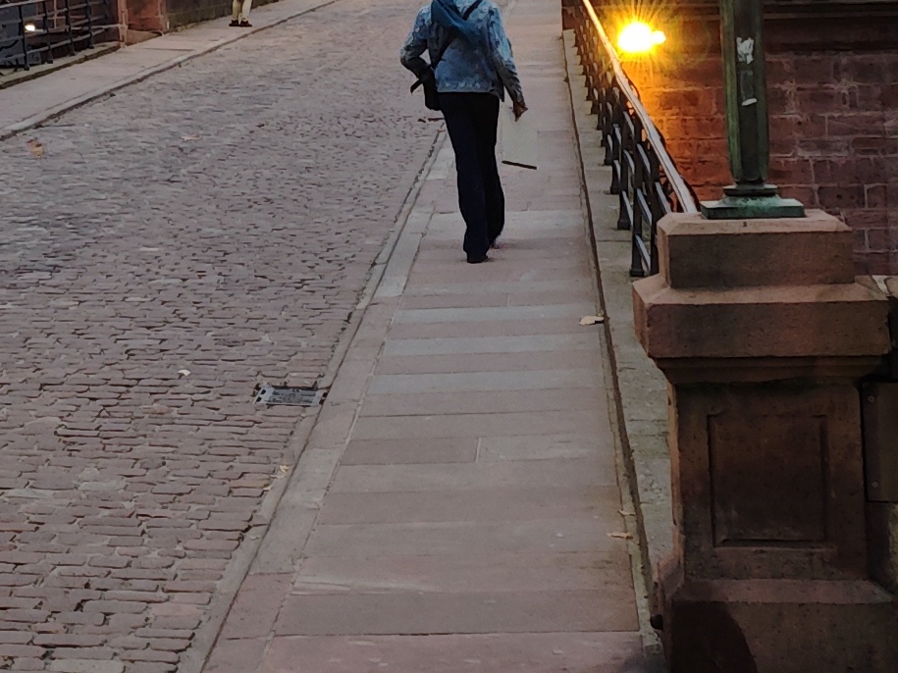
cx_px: -14
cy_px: -27
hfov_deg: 18.5
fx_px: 2672
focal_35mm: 103
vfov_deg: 14.1
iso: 500
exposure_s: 1/33.3
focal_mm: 6.55
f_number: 1.6
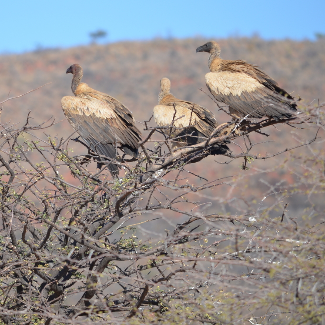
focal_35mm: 654
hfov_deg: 2.7
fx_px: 6947
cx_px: 60
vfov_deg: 2.7
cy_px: 144
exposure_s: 1/640
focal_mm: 300
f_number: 6.3
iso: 200
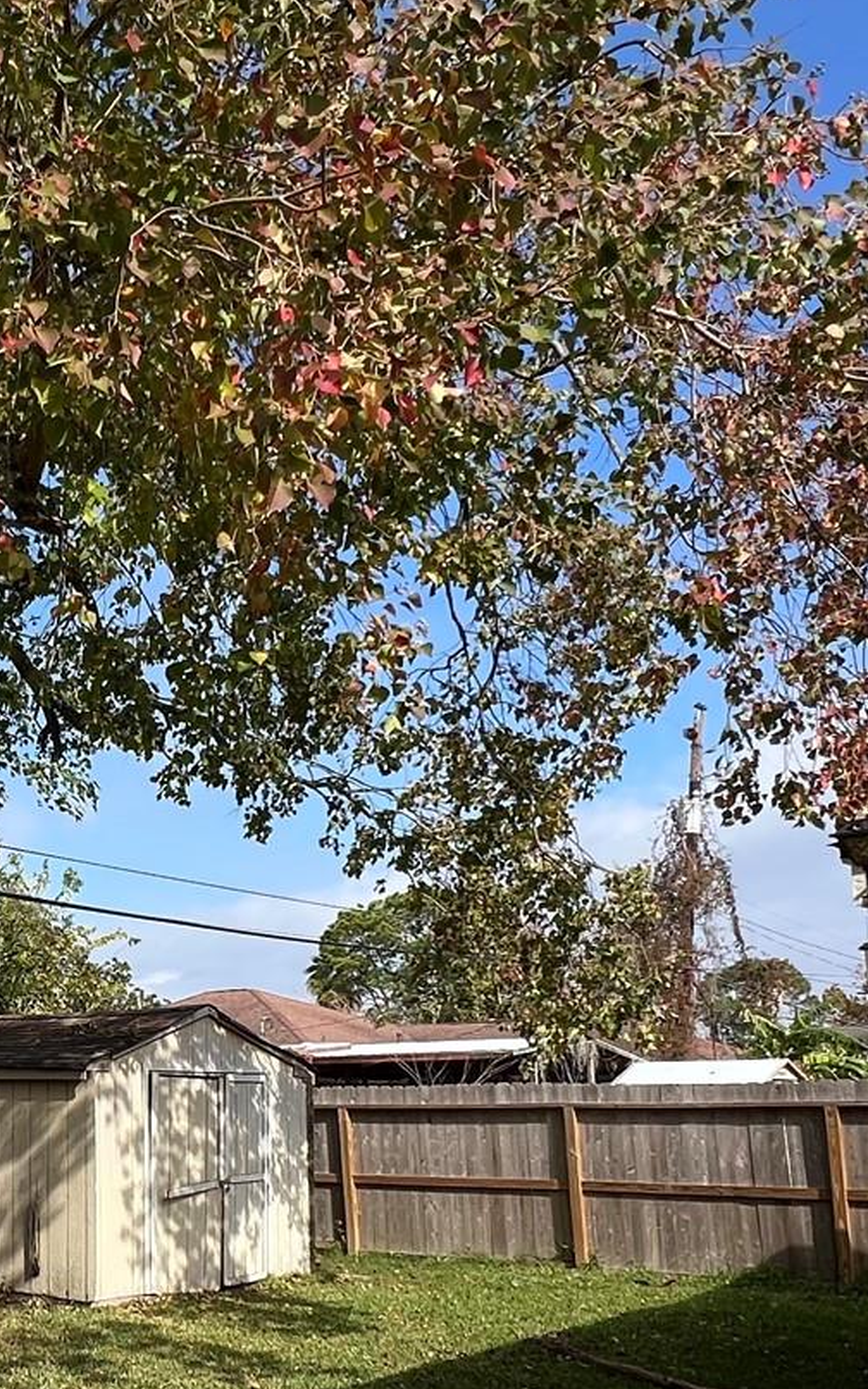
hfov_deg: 32.4
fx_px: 1324
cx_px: -65
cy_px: 925
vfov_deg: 54.2
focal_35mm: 35
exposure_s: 1/919
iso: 32
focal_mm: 1.57
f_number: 1.8
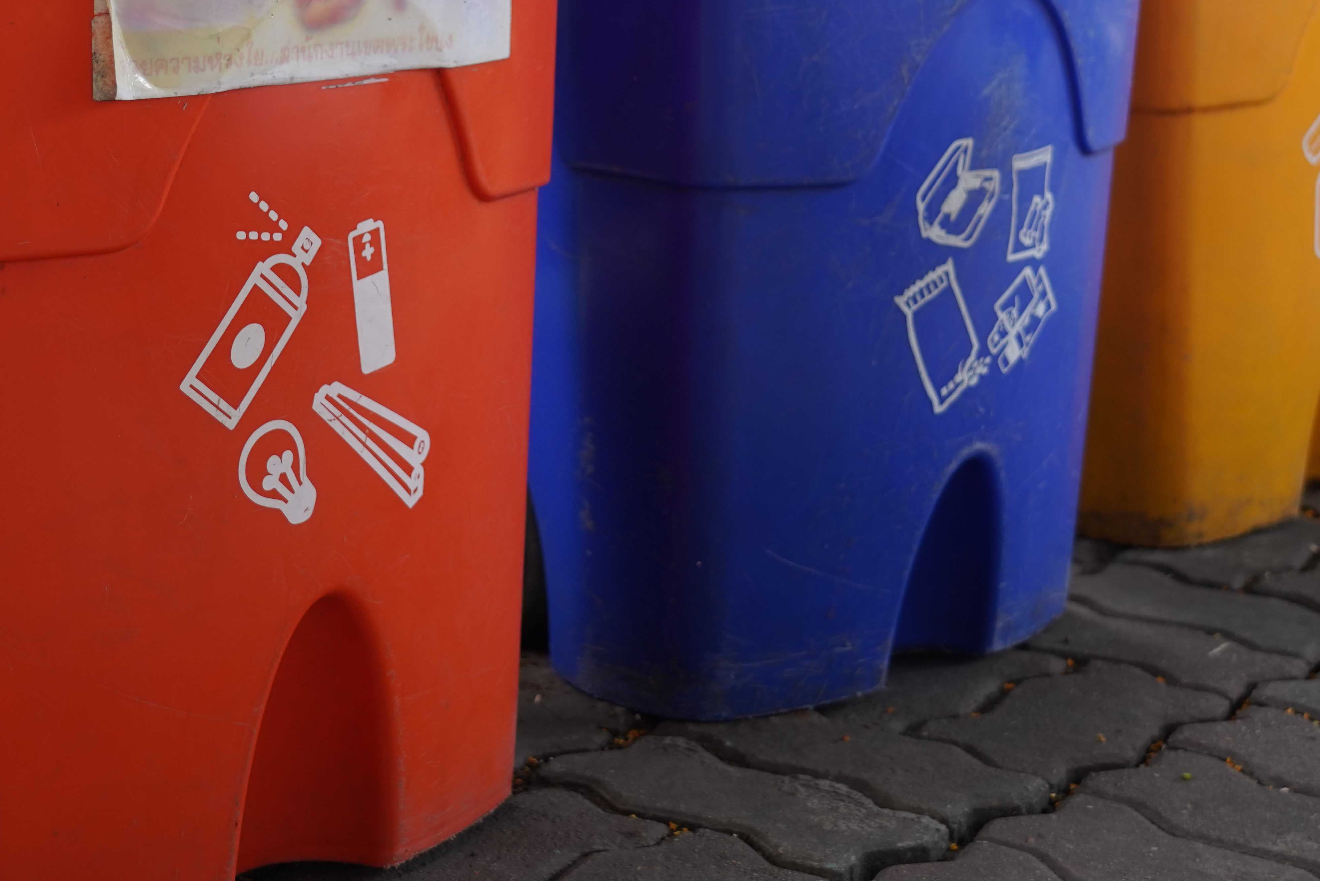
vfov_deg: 18.2
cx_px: 494
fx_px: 2714
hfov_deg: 27.2
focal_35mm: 74
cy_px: 104
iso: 400
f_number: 4
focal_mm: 37
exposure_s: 1/160
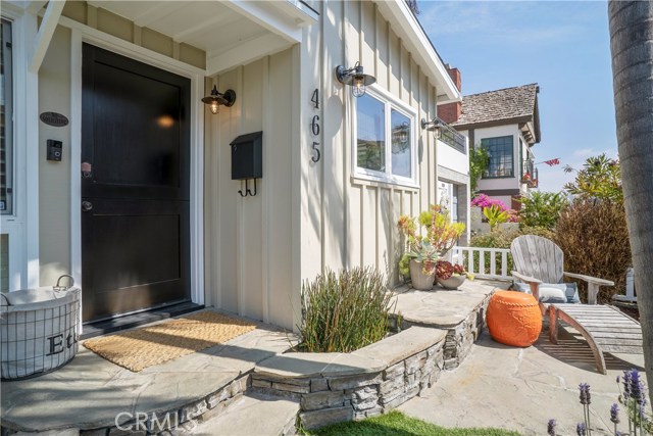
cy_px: 218
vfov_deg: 67.4
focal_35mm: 18
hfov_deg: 90.0
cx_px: 326
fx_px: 327
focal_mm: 18
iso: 125
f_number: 11
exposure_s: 1/640
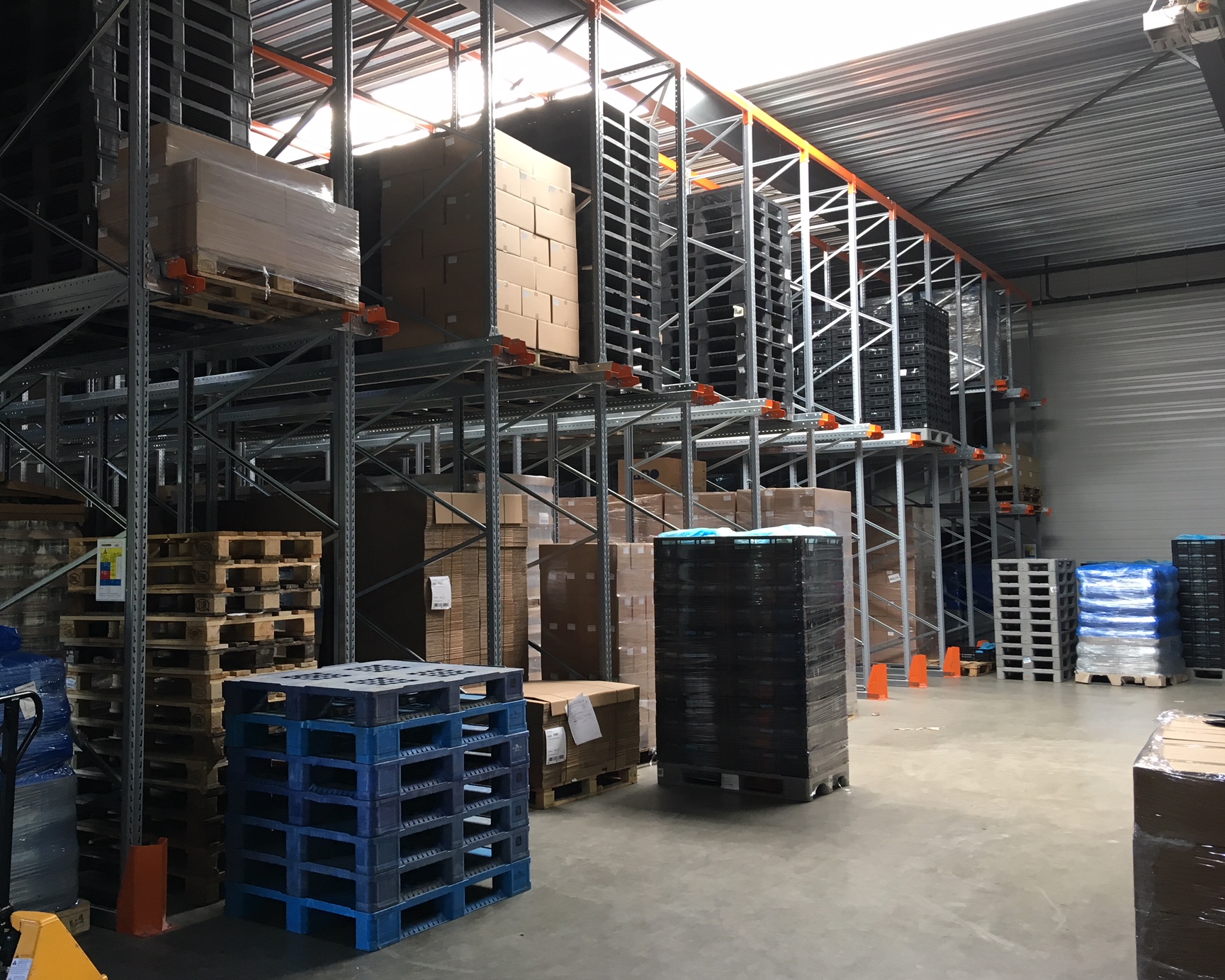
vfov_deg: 44.5
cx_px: 515
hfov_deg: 54.0
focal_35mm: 33
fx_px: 1196
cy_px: 467
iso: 64
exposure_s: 1/33
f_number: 2.2
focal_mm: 4.15
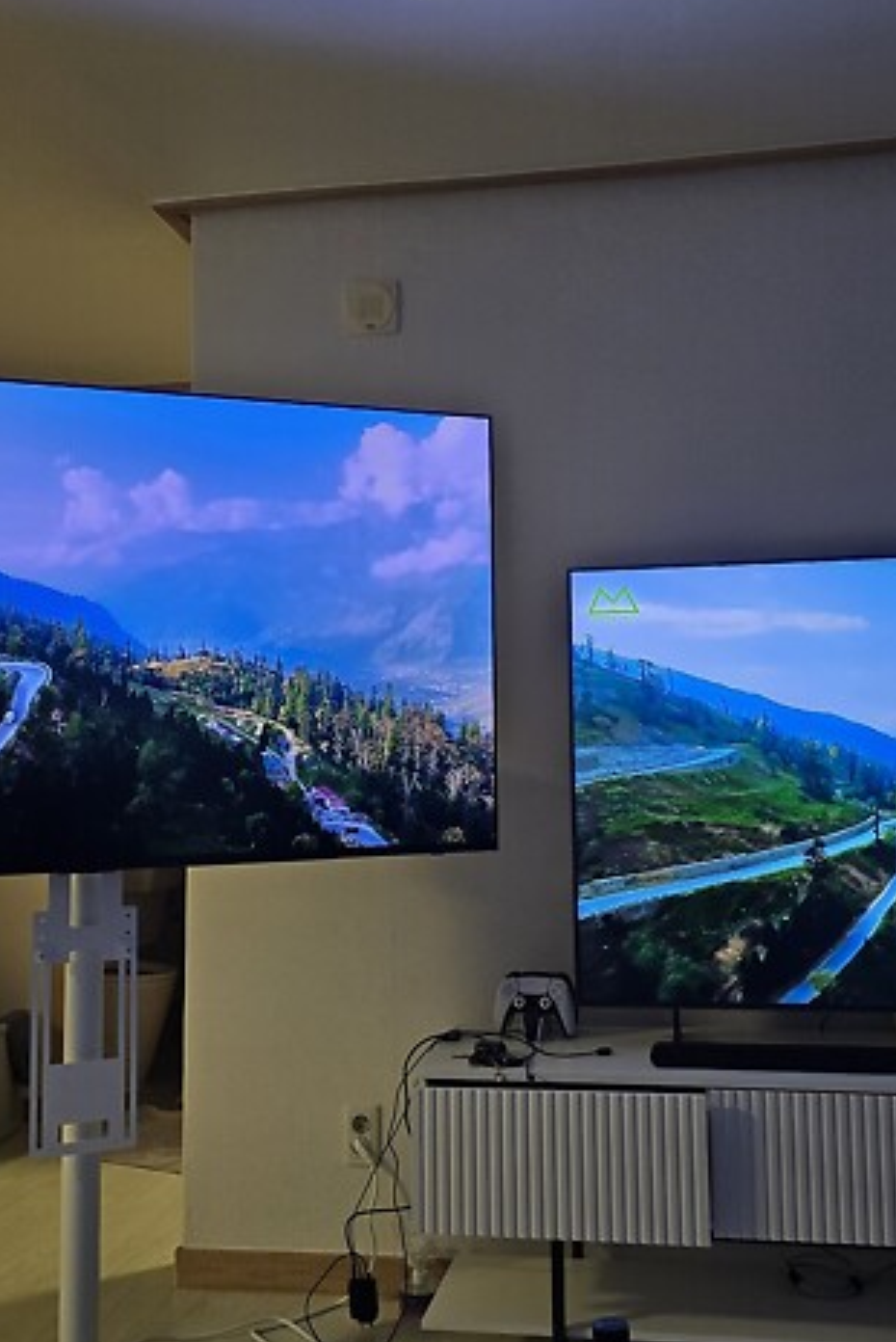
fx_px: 1267
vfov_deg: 55.8
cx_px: 483
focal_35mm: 34
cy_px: 670
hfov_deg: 38.9
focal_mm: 6.3
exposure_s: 1/120
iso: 200
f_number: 1.7
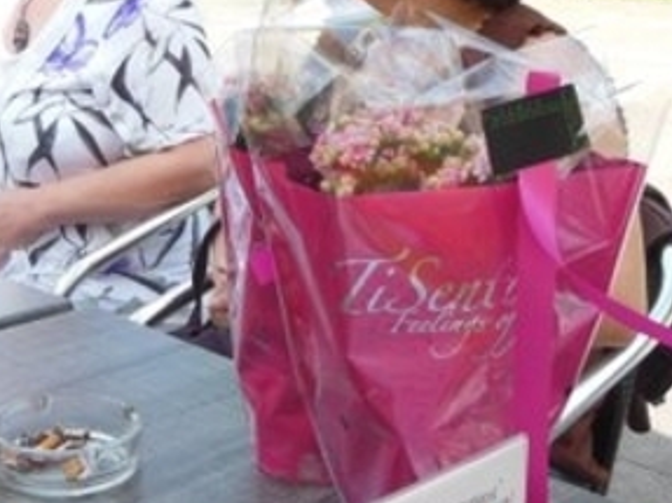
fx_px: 1378
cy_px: 87
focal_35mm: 71
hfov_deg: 27.3
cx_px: 251
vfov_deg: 20.4
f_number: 3.9
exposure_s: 1/250
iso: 125
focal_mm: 6
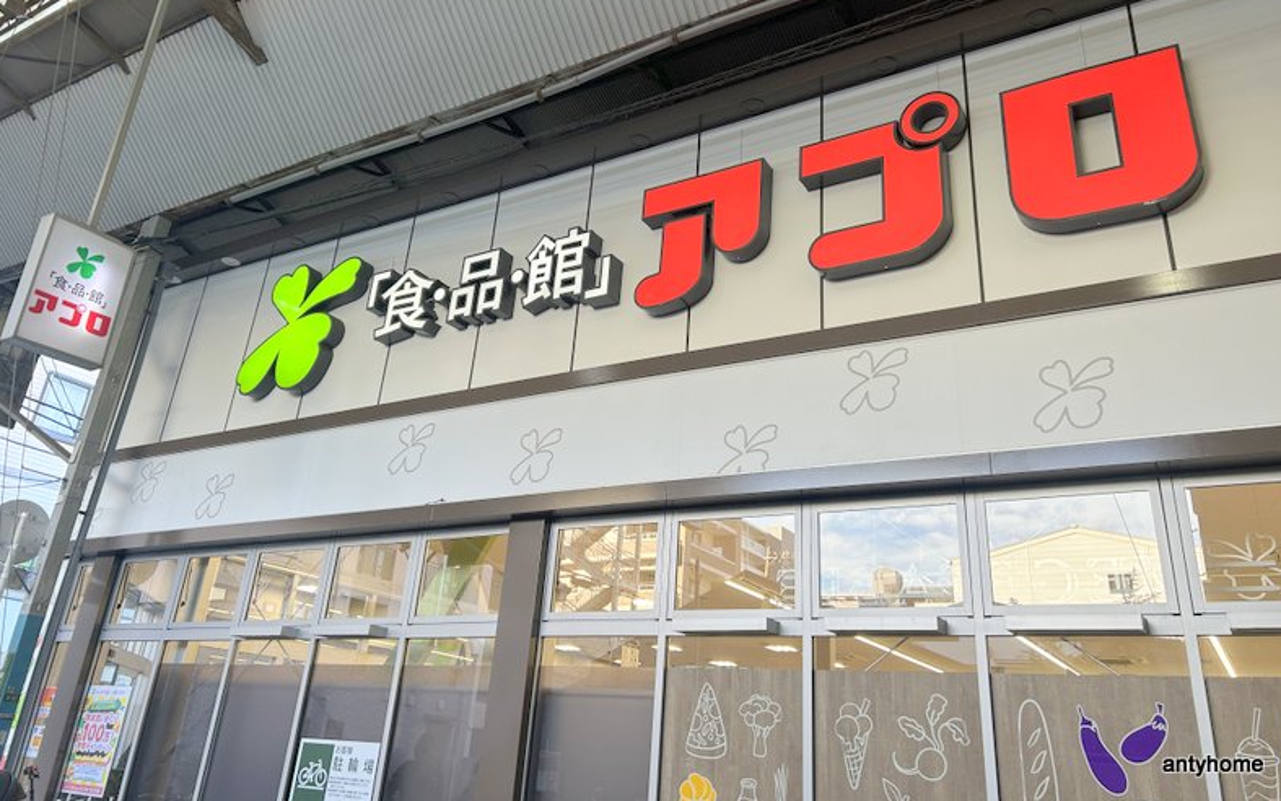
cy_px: 316
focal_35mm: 28
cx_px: 646
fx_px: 978
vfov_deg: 44.3
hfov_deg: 66.5
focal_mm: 5.7
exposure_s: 1/162
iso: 40
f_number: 1.5
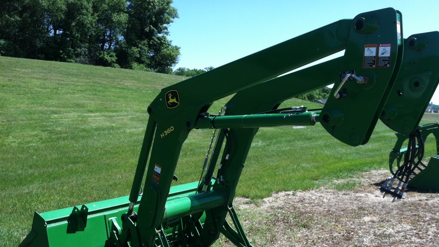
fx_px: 454
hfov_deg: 51.6
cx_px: 225
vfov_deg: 30.3
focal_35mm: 39
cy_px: 156
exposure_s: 1/638
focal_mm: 3.85
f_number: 2.8
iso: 80
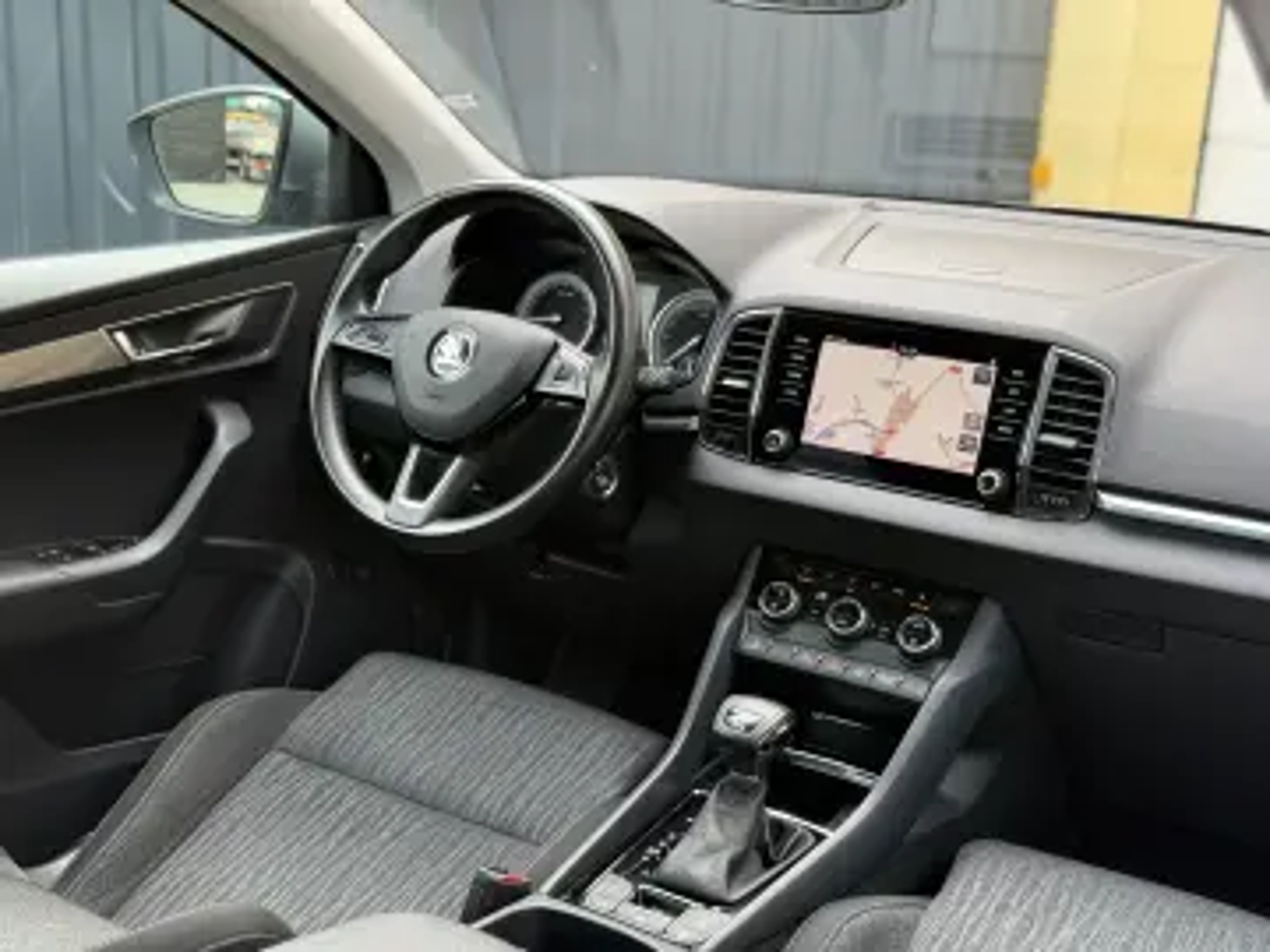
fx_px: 1761
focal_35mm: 48
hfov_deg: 39.7
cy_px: 476
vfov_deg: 30.3
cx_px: 635
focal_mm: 6.76
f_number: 1.78
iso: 64
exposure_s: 1/209
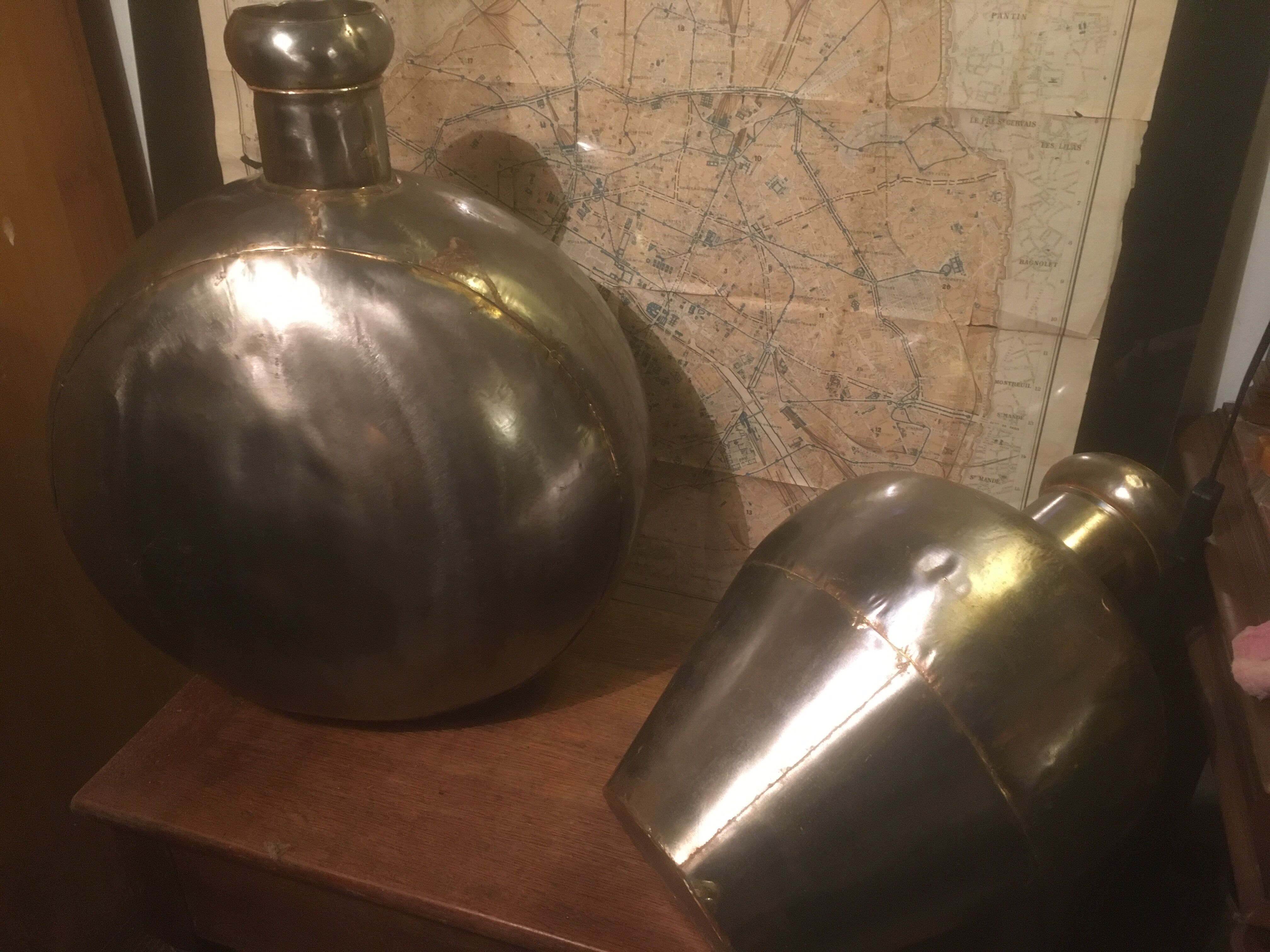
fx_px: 1064
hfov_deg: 61.7
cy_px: 476
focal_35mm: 29
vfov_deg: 48.2
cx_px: 635
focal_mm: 4.15
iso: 400
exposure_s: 1/17
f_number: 2.2
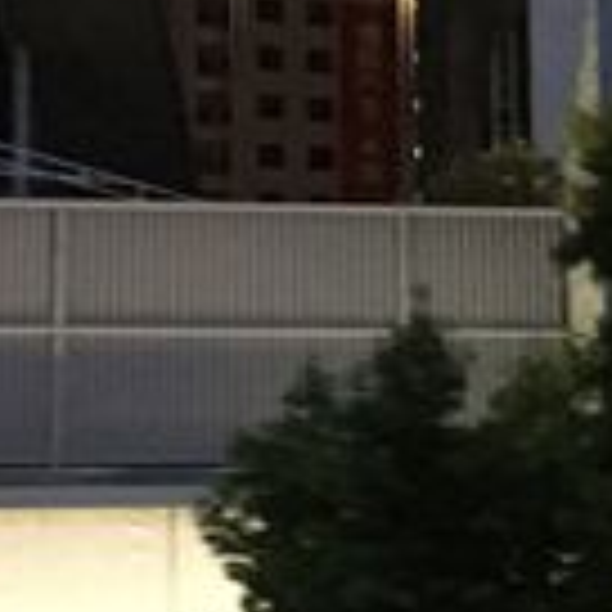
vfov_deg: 11.5
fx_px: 3020
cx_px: 1174
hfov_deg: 10.7
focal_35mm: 151
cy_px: 554
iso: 80
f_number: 2.2
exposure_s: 1/4
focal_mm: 4.15
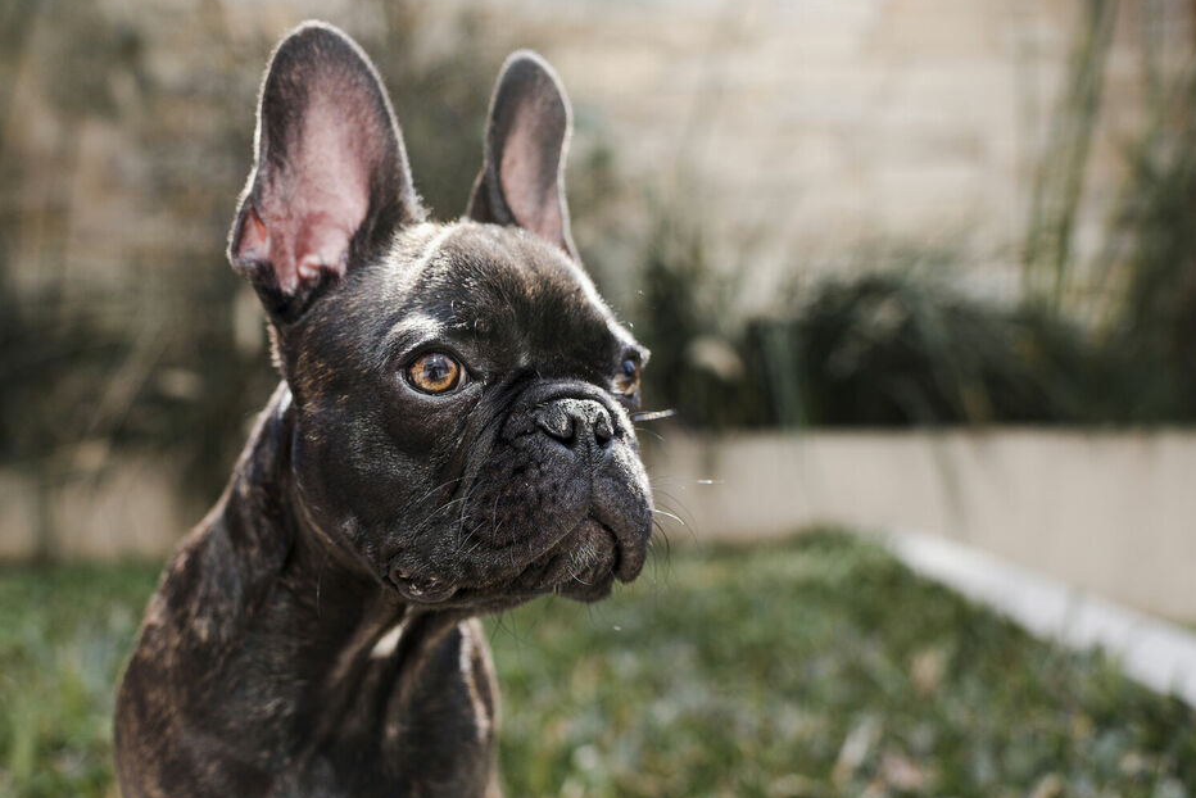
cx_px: 480
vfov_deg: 29.8
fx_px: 1495
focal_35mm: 45
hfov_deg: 43.4
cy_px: 505
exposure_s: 1/640
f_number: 3.5
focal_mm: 35
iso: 320
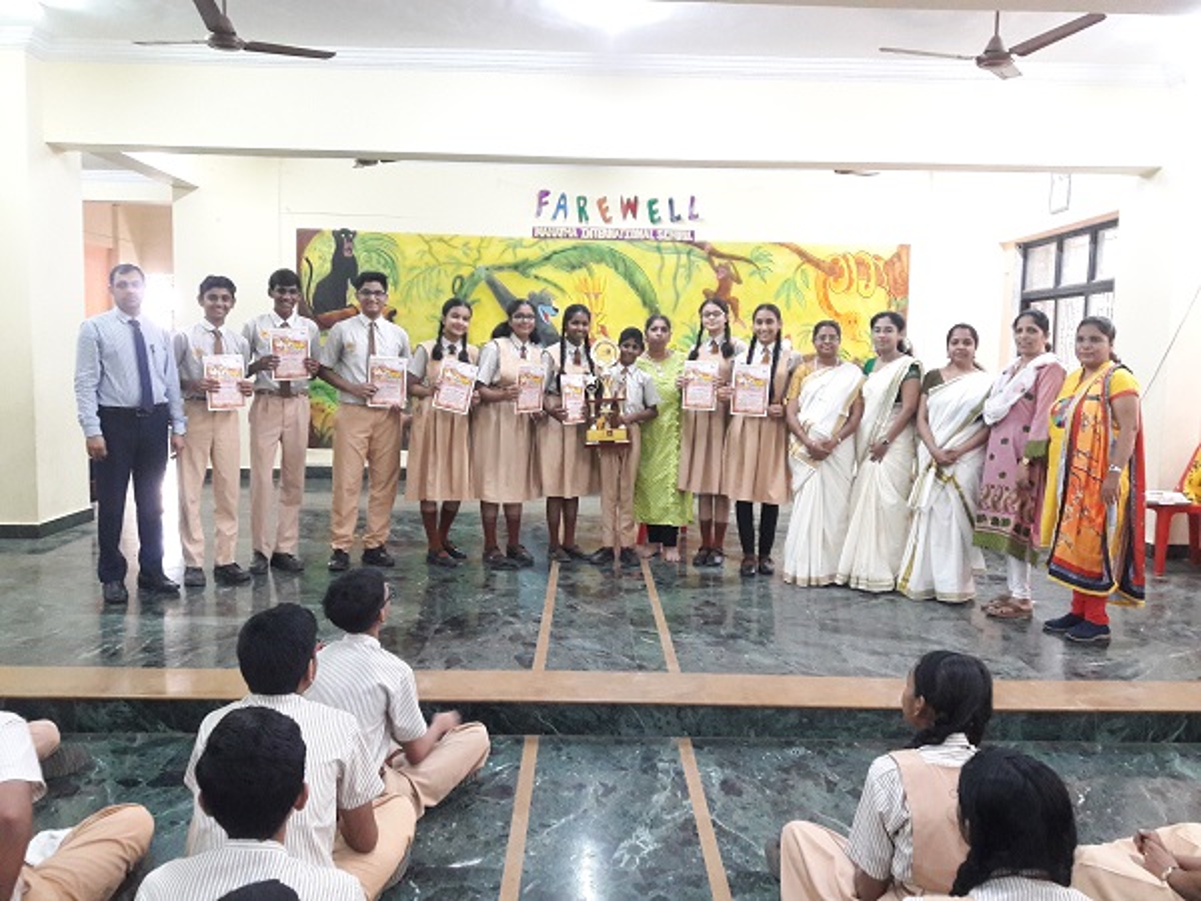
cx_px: 600
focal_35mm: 28
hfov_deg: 63.4
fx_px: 971
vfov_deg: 49.7
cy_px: 450
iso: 250
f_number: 1.9
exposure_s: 1/17
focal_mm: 3.7
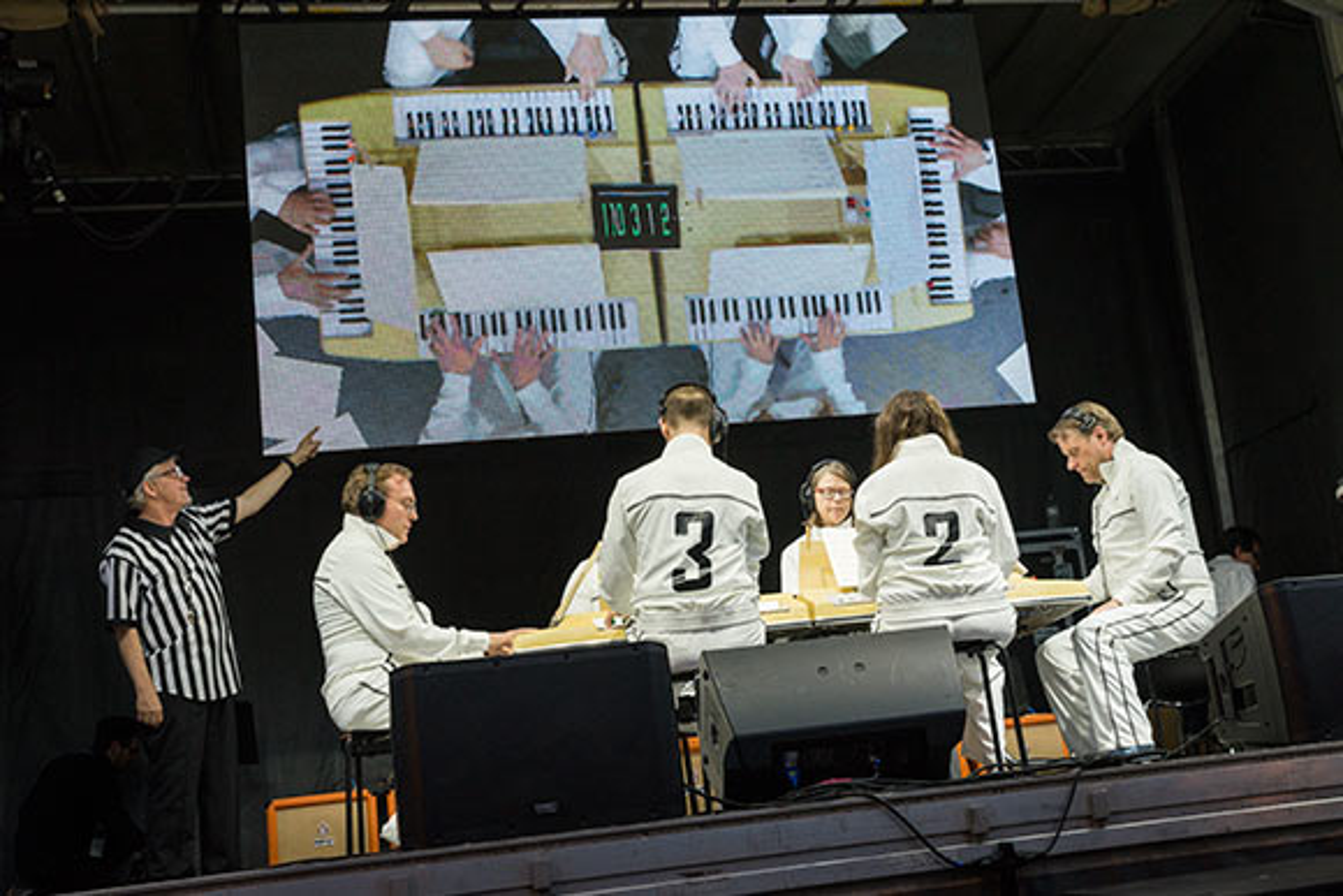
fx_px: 1493
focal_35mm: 40
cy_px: 448
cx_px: 672
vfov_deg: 33.4
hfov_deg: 48.4
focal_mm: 40
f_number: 8
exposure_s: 1/125
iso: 1000
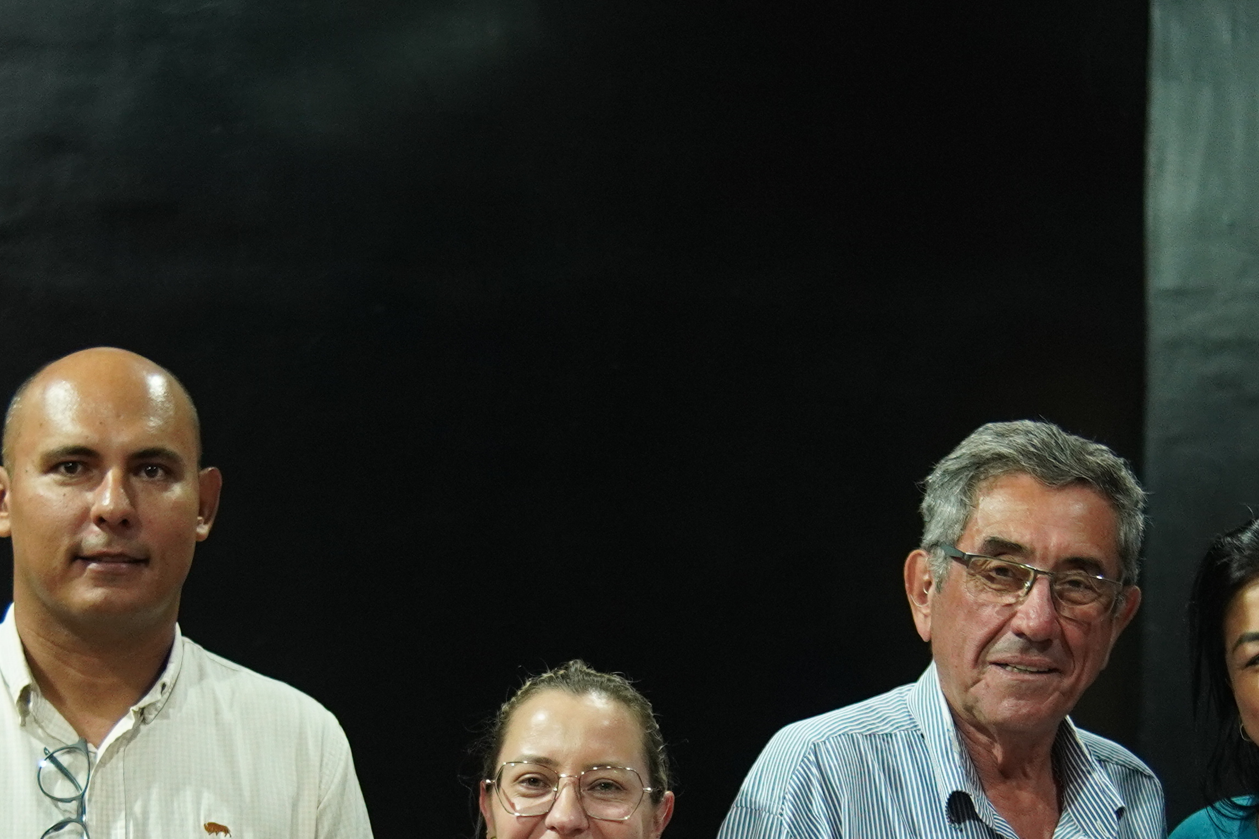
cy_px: 896
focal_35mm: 90
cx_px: 600
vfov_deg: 14.8
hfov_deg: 22.5
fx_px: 3158
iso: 800
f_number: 1.6
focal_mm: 23
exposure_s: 1/160
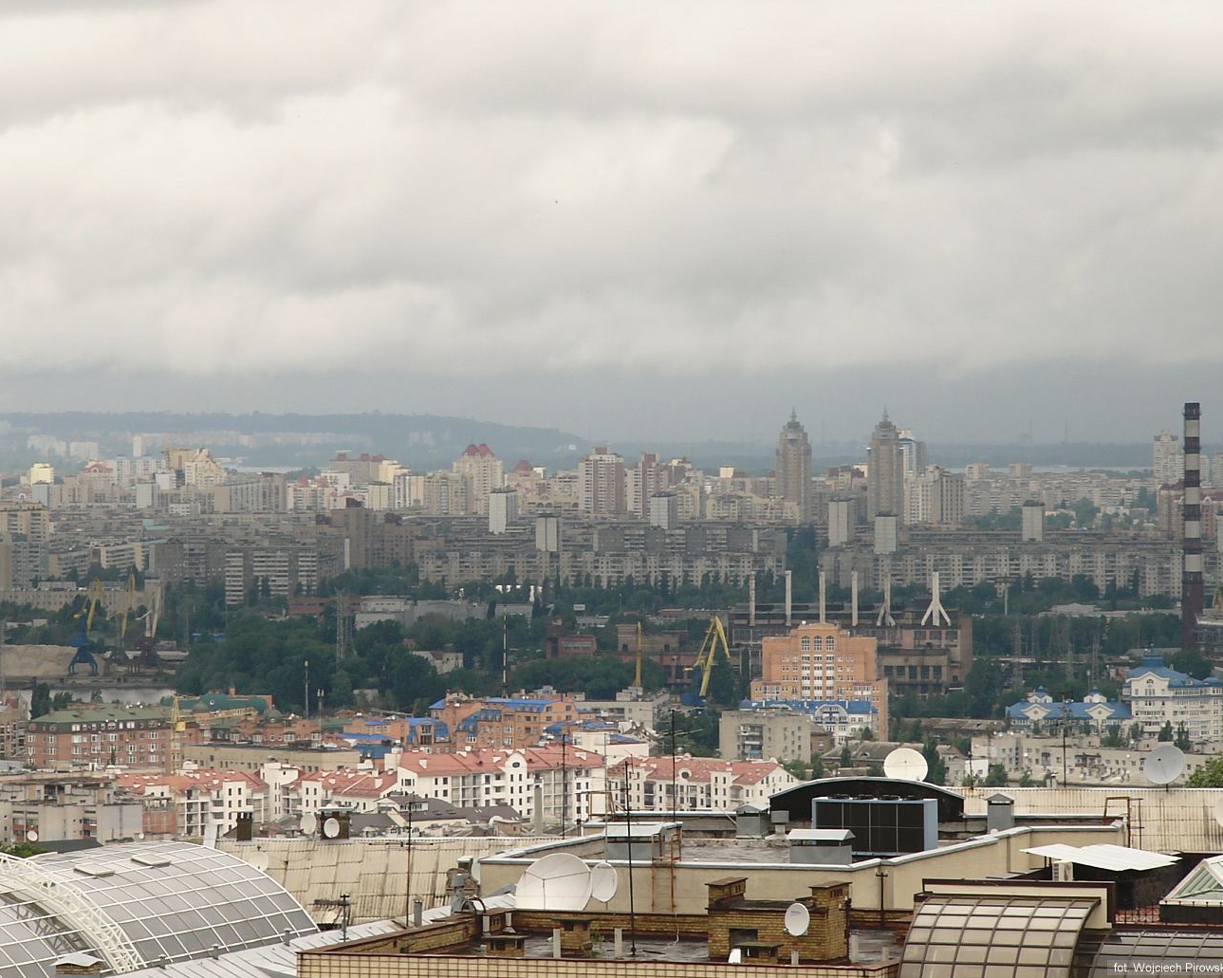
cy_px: 488
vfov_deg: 7.7
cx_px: 582
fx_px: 7311
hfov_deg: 9.6
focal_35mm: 202
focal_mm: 32.1
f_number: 6.5
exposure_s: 1/160
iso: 50
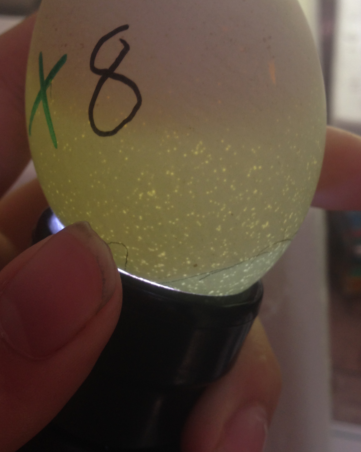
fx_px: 654
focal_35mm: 49
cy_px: 183
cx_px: 187
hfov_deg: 30.8
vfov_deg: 37.9
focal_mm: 4.12
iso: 50
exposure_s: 1/20
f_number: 2.4
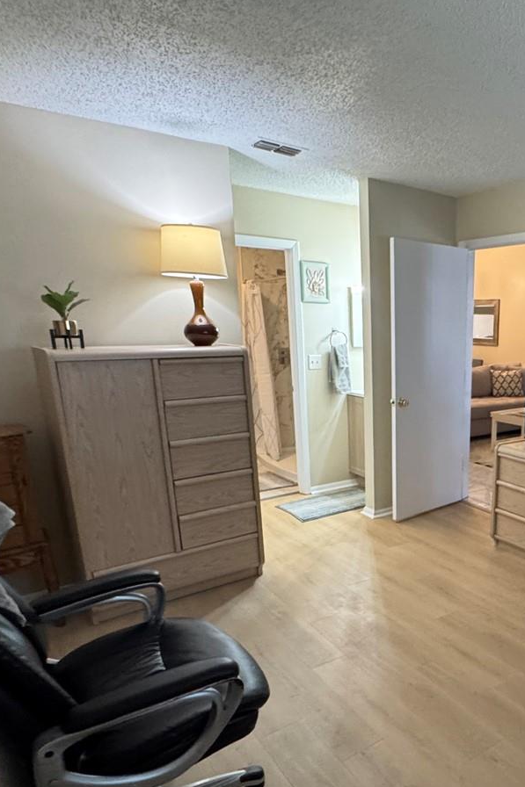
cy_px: 480
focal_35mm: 26
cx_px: 445
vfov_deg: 68.6
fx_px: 569
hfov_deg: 46.0
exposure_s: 1/60
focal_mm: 2.22
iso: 500
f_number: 2.2
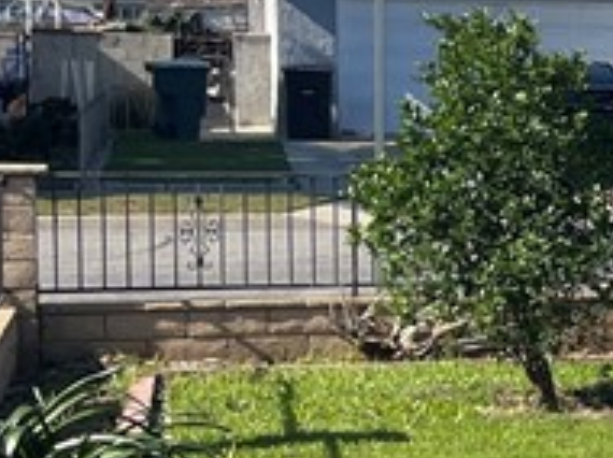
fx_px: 2388
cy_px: 252
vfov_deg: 11.0
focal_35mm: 135
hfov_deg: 12.4
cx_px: 1342
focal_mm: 5.1
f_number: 1.6
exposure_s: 1/2857
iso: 32
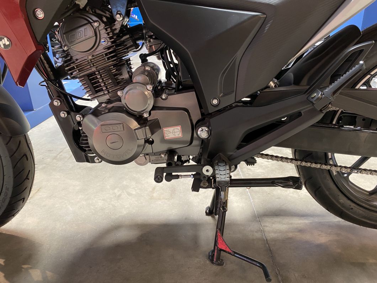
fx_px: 283
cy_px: 142
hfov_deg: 67.3
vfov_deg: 53.1
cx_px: 188
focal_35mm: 26
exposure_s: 1/50
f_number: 1.8
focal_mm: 4.25
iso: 160
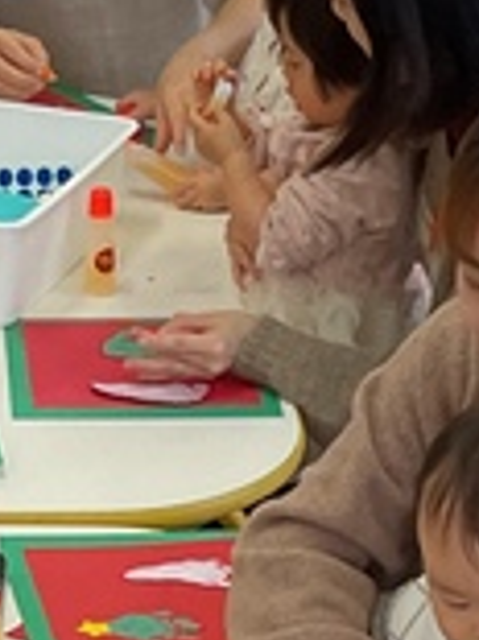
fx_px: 2993
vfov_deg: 11.8
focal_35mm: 162
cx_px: 62
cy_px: 859
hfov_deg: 9.1
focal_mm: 3
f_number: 1.8
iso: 64
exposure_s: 1/120
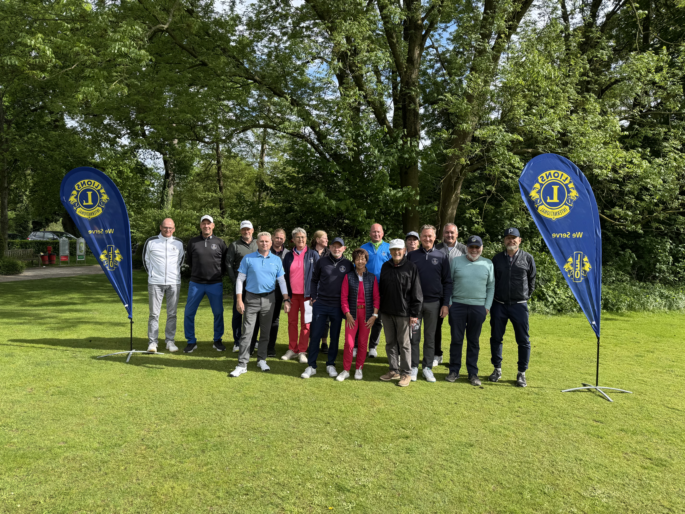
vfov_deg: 56.8
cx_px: 342
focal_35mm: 24
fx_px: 475
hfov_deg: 71.6
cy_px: 257
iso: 80
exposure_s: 1/1193
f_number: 1.78
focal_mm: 6.76
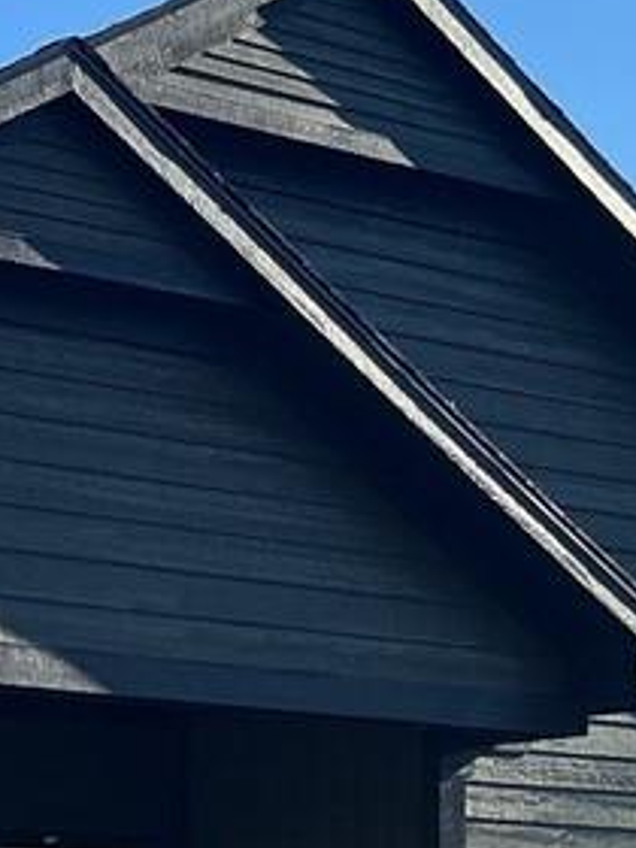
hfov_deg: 13.7
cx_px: -58
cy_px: 924
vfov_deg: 17.9
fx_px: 2597
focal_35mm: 106
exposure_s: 1/1912
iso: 25
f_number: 1.8
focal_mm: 3
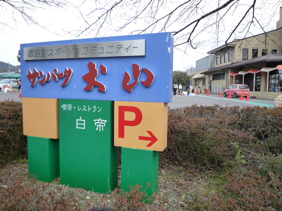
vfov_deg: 54.9
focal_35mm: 25
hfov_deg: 69.4
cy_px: 106
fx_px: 204
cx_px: 141
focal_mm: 4.4
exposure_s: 1/320
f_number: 2.8
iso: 160
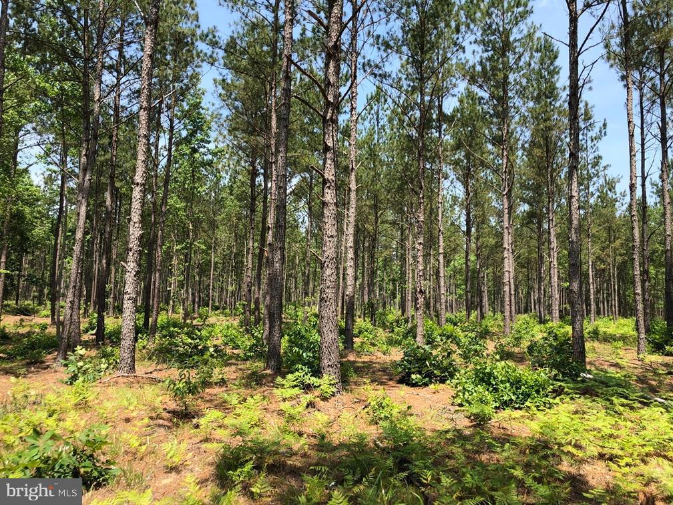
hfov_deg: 63.4
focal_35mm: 28
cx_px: 336
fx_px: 544
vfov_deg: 49.7
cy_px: 252
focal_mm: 3.99
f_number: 1.8
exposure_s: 1/852
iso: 20
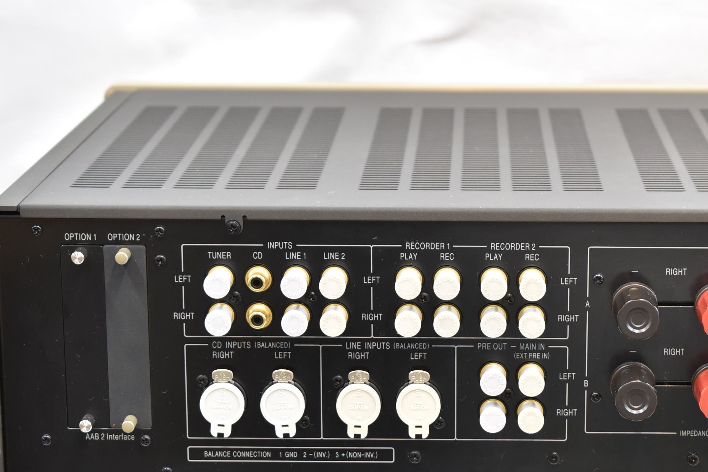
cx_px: 477
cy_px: 308
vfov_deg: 12.8
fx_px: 2104
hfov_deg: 19.0
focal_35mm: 107
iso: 500
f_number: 5.3
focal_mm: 48
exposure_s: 1/13
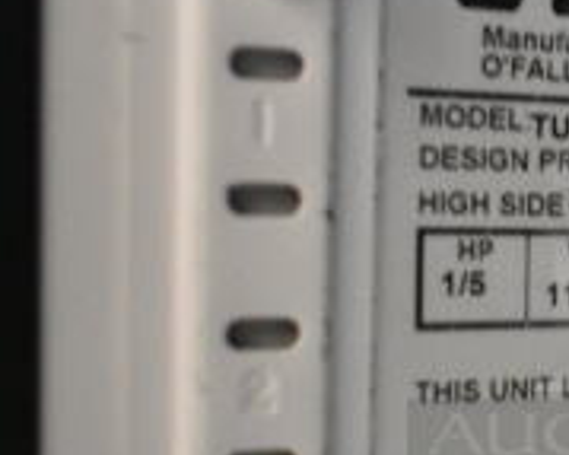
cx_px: 763
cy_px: 299
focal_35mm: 96
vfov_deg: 16.0
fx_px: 1616
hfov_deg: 18.4
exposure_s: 1/30
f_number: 3.8
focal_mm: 20
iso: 4000
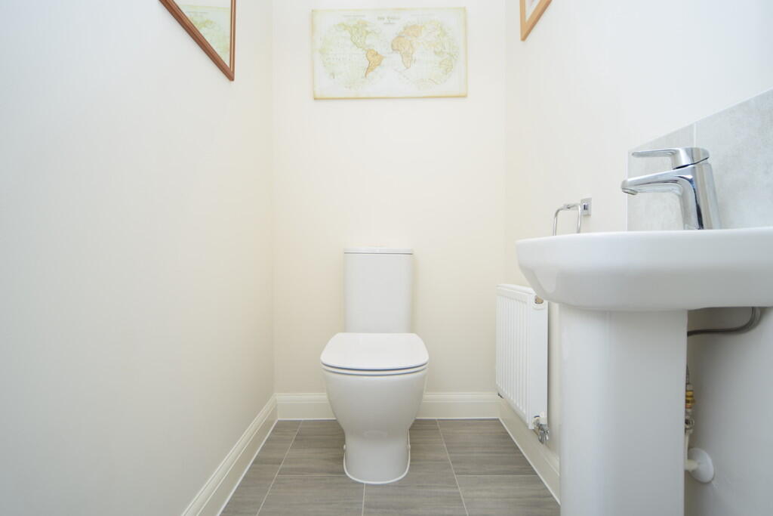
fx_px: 387
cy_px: 258
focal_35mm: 18
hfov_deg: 90.0
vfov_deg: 67.4
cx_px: 386
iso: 100
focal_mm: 12
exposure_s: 1/160
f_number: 5
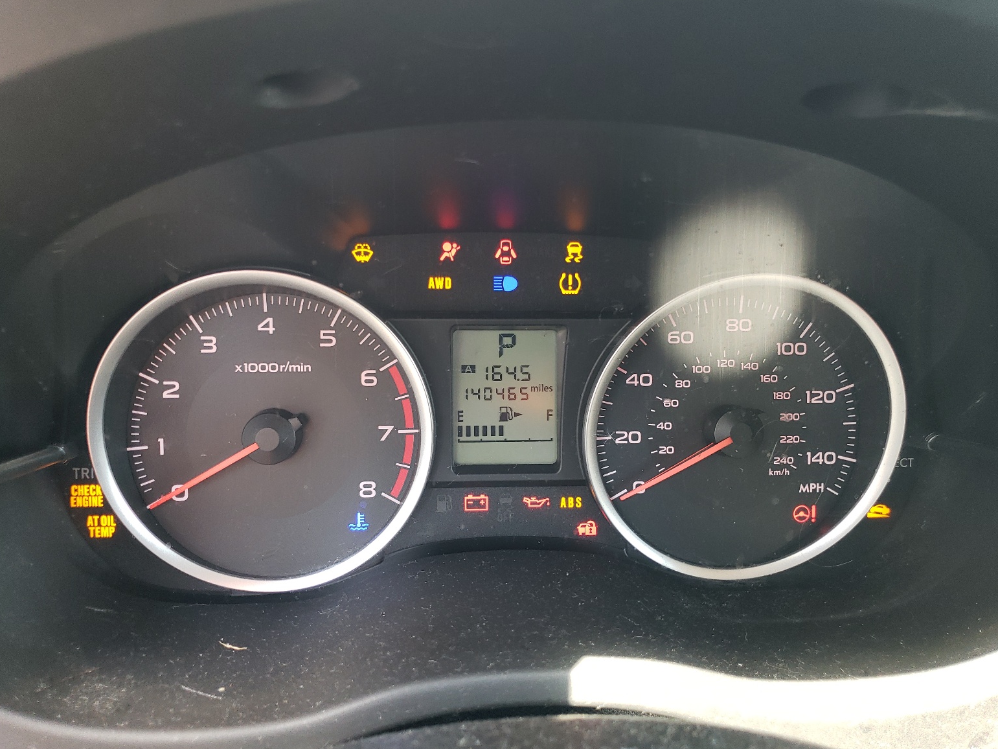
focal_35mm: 27
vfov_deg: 51.4
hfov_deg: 65.3
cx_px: 499
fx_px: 778
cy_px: 387
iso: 102
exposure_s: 1/60.2
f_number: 1.5
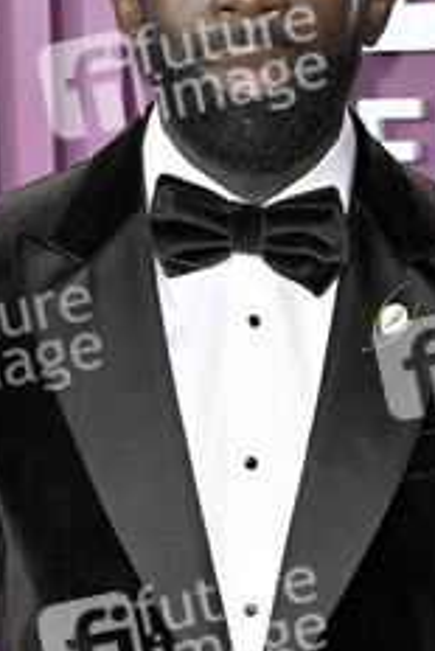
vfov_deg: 10.7
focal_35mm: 191
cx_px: 264
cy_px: 213
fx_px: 3456
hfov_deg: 7.2
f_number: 5.6
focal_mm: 74
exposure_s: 1/320
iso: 2000
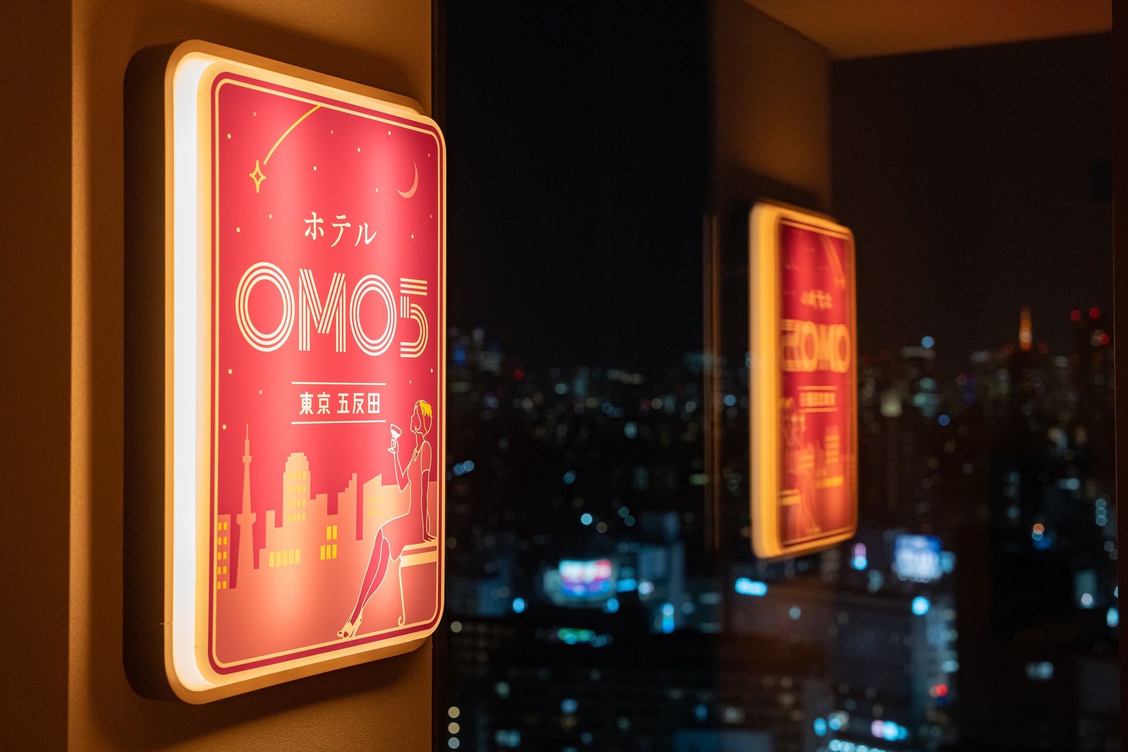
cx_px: 564
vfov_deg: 27.0
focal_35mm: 50
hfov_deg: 39.6
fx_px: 1567
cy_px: 376
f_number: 4
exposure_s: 1/100
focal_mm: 50
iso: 2000
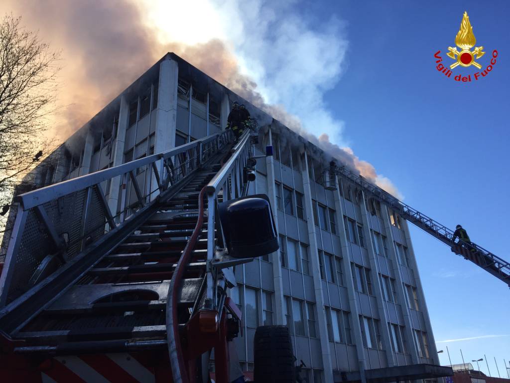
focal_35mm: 29
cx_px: 255
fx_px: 427
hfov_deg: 61.7
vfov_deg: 48.2
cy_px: 192
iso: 32
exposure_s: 1/1236
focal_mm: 4.15
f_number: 2.2
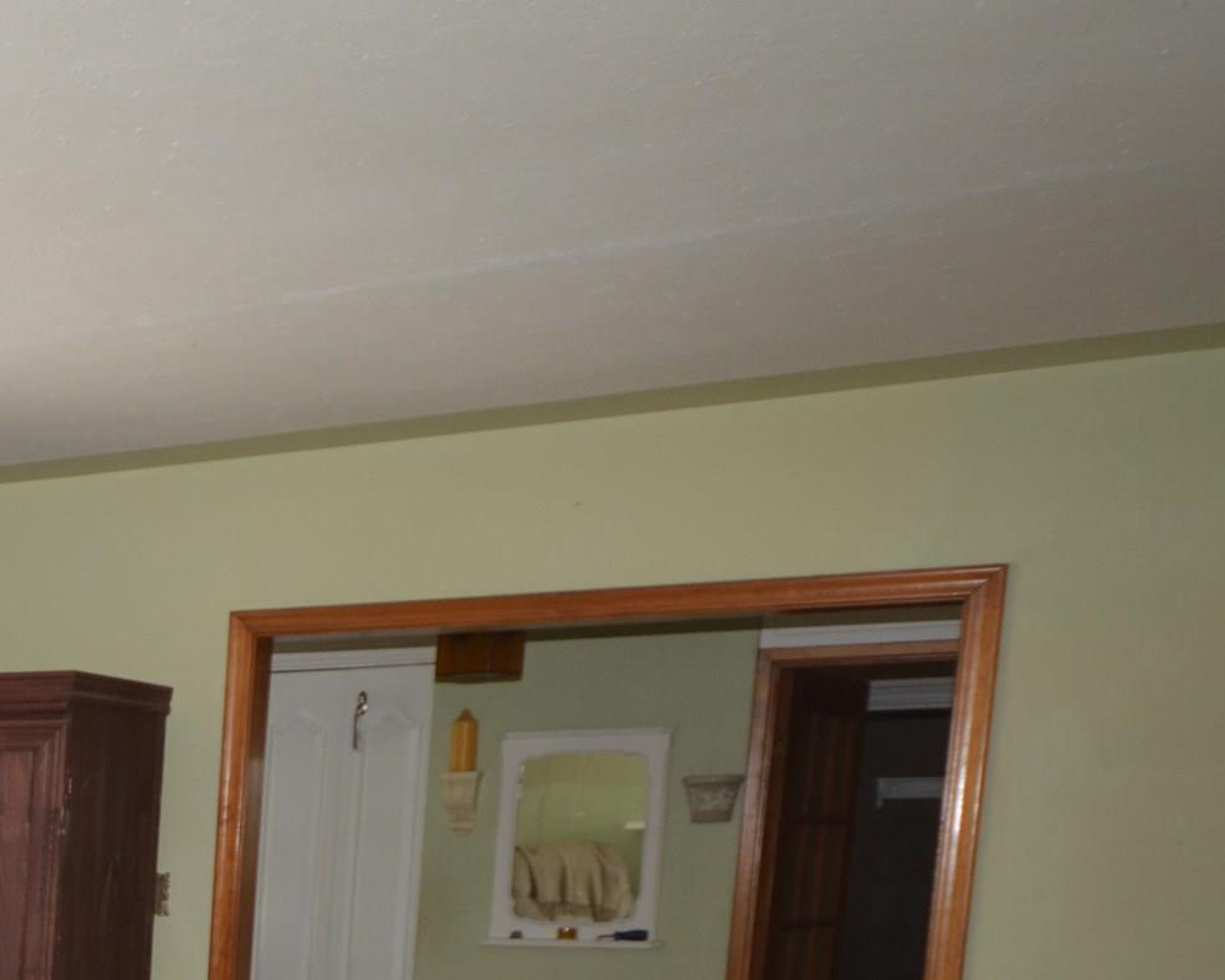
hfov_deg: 26.9
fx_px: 2047
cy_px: 1121
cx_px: -449
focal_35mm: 56
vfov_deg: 24.8
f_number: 4.5
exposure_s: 1/60
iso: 250
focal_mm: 13
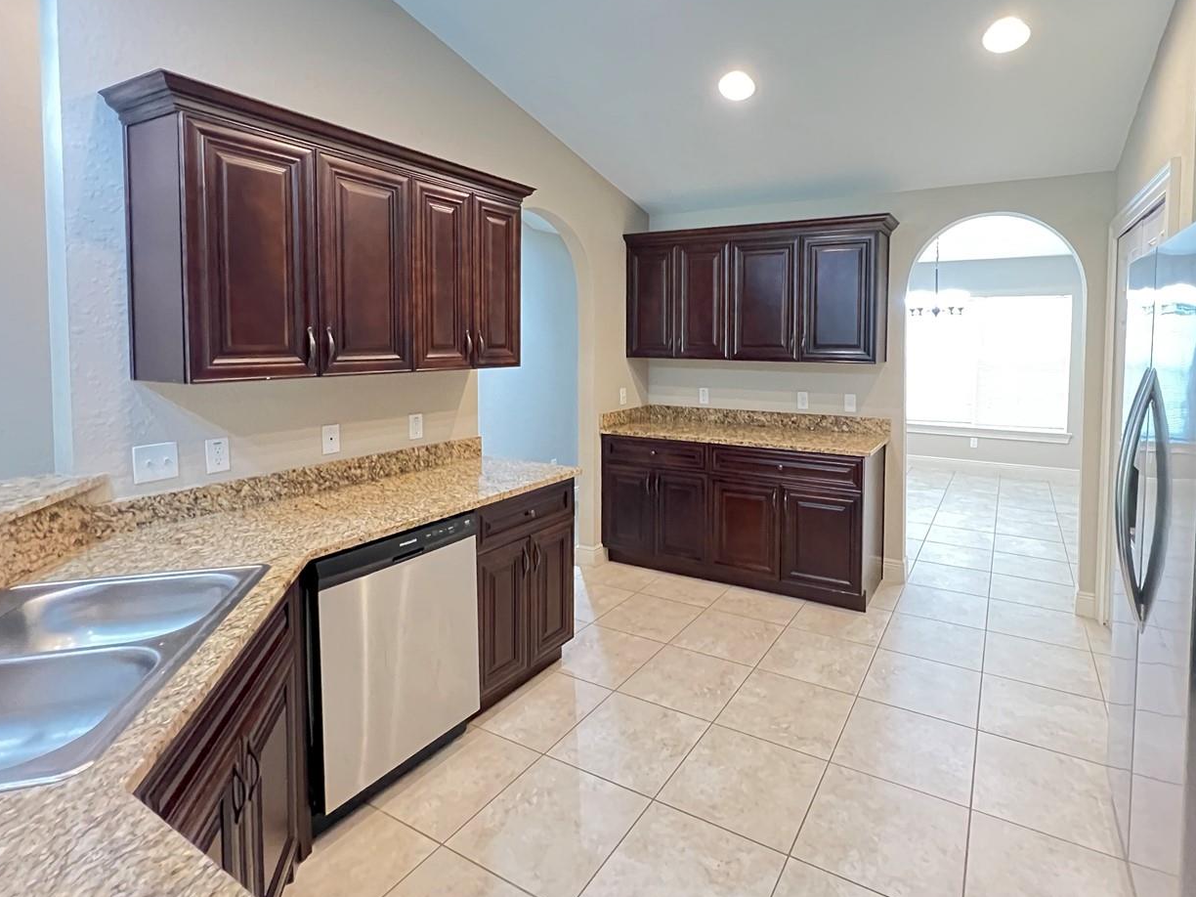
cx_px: 681
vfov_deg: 74.1
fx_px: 587
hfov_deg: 90.5
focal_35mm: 17
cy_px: 369
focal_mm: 1.57
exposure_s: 1/40
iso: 1250
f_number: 1.8
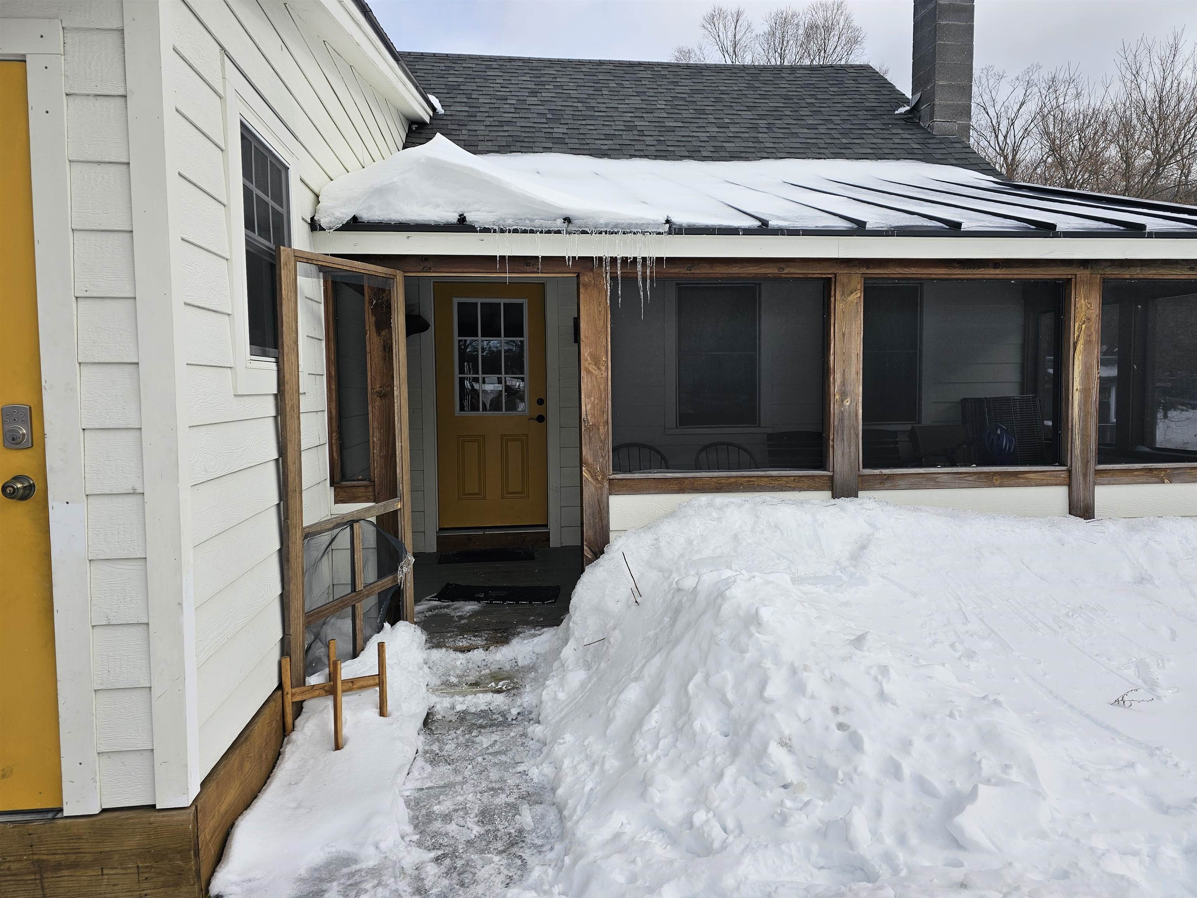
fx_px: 795
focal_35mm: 23
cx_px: 598
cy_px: 449
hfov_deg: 73.9
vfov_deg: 58.9
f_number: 1.7
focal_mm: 6.3
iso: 10
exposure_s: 1/724
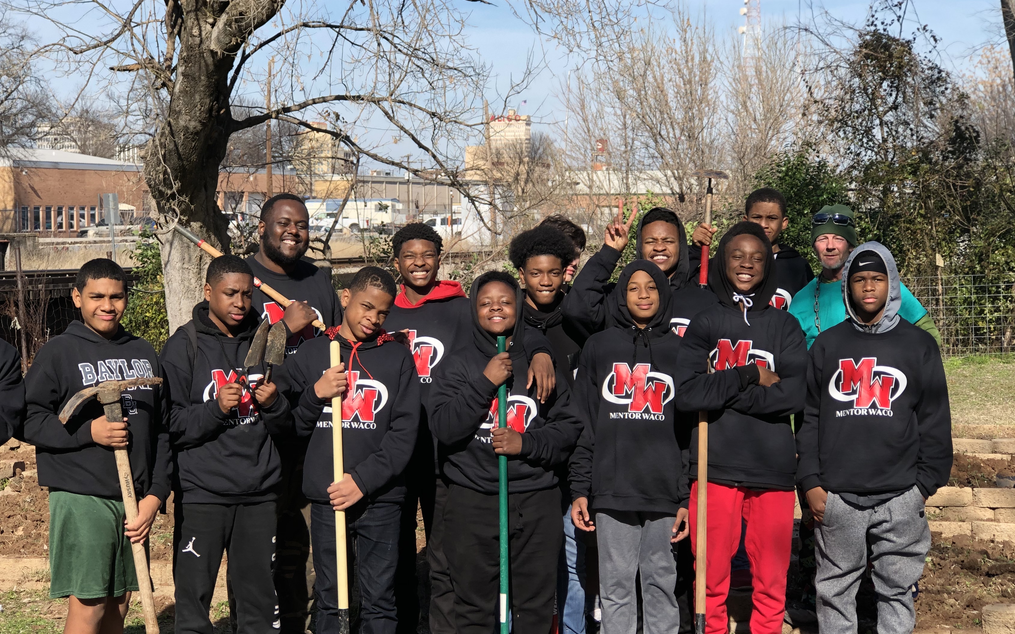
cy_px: 395
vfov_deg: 18.1
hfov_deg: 28.6
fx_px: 1992
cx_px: 466
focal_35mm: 72
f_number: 2.8
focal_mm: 6.6
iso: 20
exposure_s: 1/430
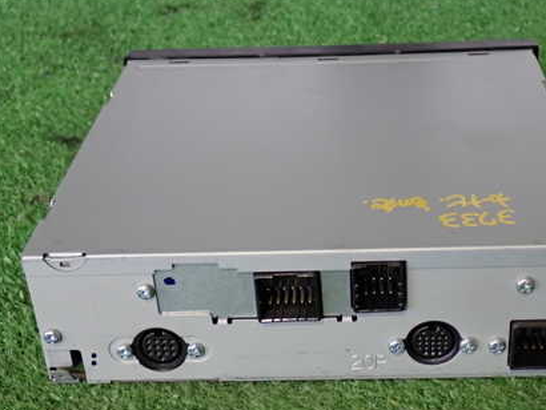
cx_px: 329
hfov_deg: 32.1
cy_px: 206
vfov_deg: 24.4
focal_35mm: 60
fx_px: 947
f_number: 2.8
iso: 400
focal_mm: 7.31
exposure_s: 1/40
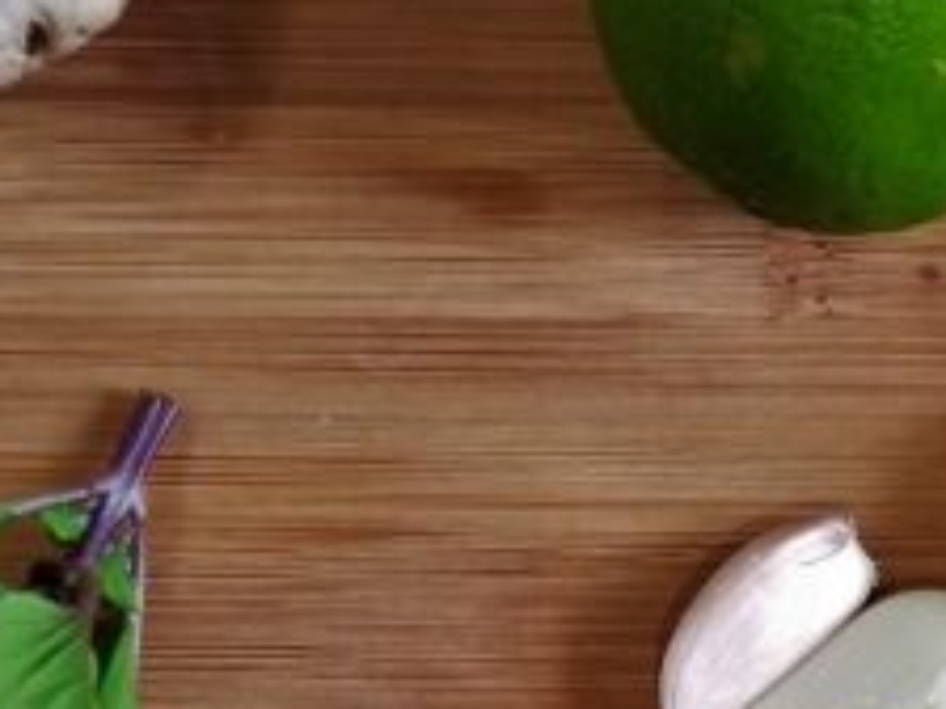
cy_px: 760
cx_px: 764
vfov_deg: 16.2
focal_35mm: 89
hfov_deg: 21.7
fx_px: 2432
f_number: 1.7
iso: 200
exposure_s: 1/30
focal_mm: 4.3
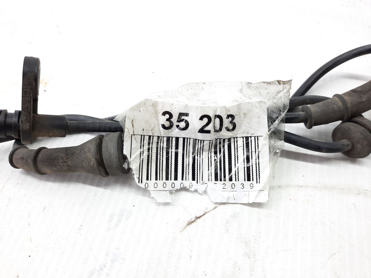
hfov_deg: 69.4
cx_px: 186
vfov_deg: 54.9
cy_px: 139
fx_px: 268
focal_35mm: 25
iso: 125
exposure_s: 1/50
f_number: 2
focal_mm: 4.6
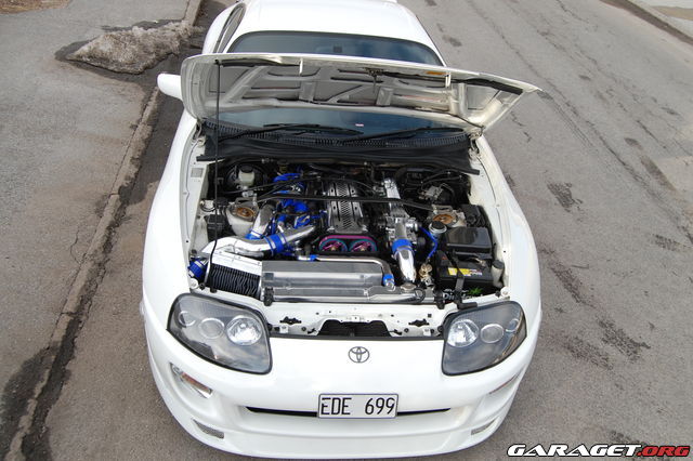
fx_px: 693
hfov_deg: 53.2
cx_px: 346
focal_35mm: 36
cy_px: 230
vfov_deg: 36.8
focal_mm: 24
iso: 200
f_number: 7.1
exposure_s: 1/200
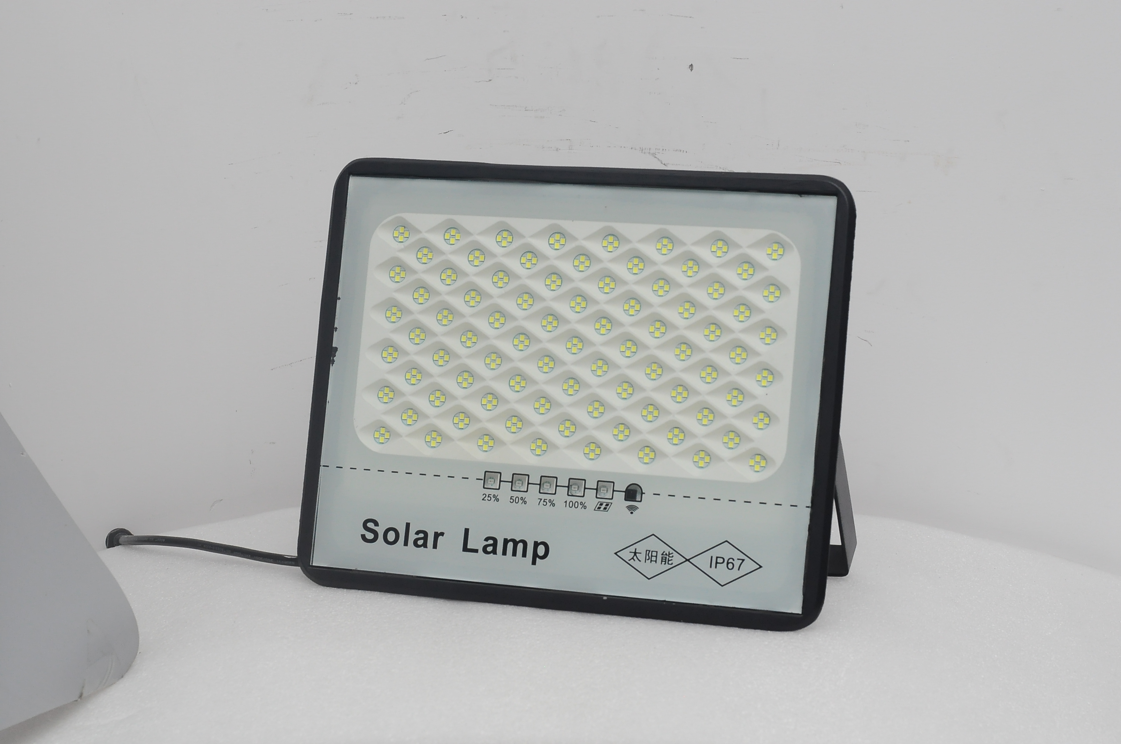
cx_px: 560
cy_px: 372
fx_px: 2333
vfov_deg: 18.1
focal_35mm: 75
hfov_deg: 27.0
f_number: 8
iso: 1000
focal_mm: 50
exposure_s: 1/100
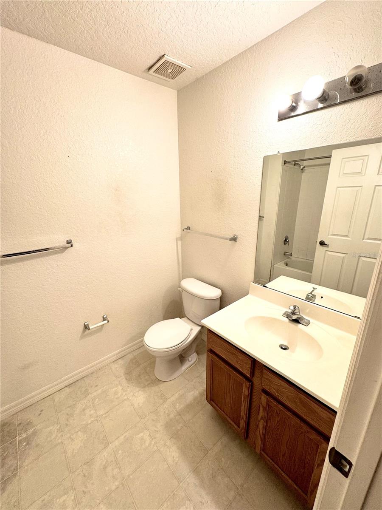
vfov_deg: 102.1
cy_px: 255
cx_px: 191
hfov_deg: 85.7
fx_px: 206
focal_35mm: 14
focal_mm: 2.22
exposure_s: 1/120
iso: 100
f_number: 2.2
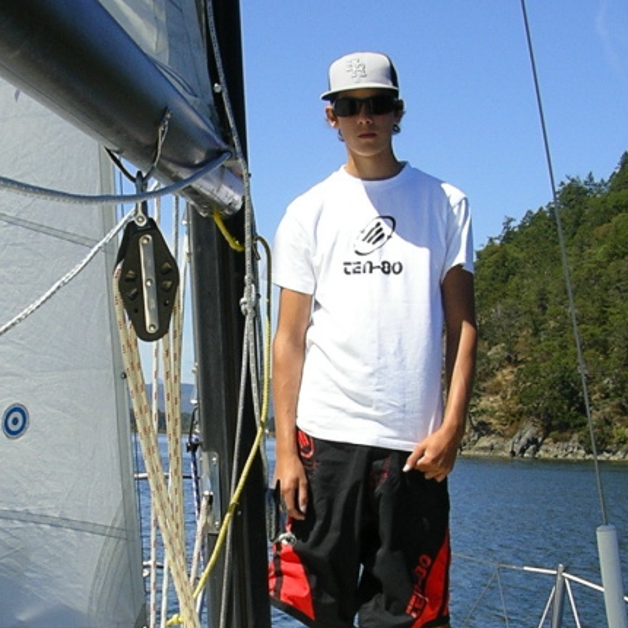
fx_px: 924
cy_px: 405
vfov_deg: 37.3
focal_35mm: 45
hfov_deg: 37.6
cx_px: 314
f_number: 4.1
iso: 50
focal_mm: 5.8
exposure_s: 1/640
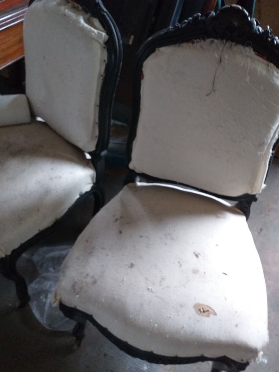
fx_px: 279
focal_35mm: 26
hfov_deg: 53.1
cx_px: 140
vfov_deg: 67.3
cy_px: 186
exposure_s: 1/25
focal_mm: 3.6
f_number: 1.9
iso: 250
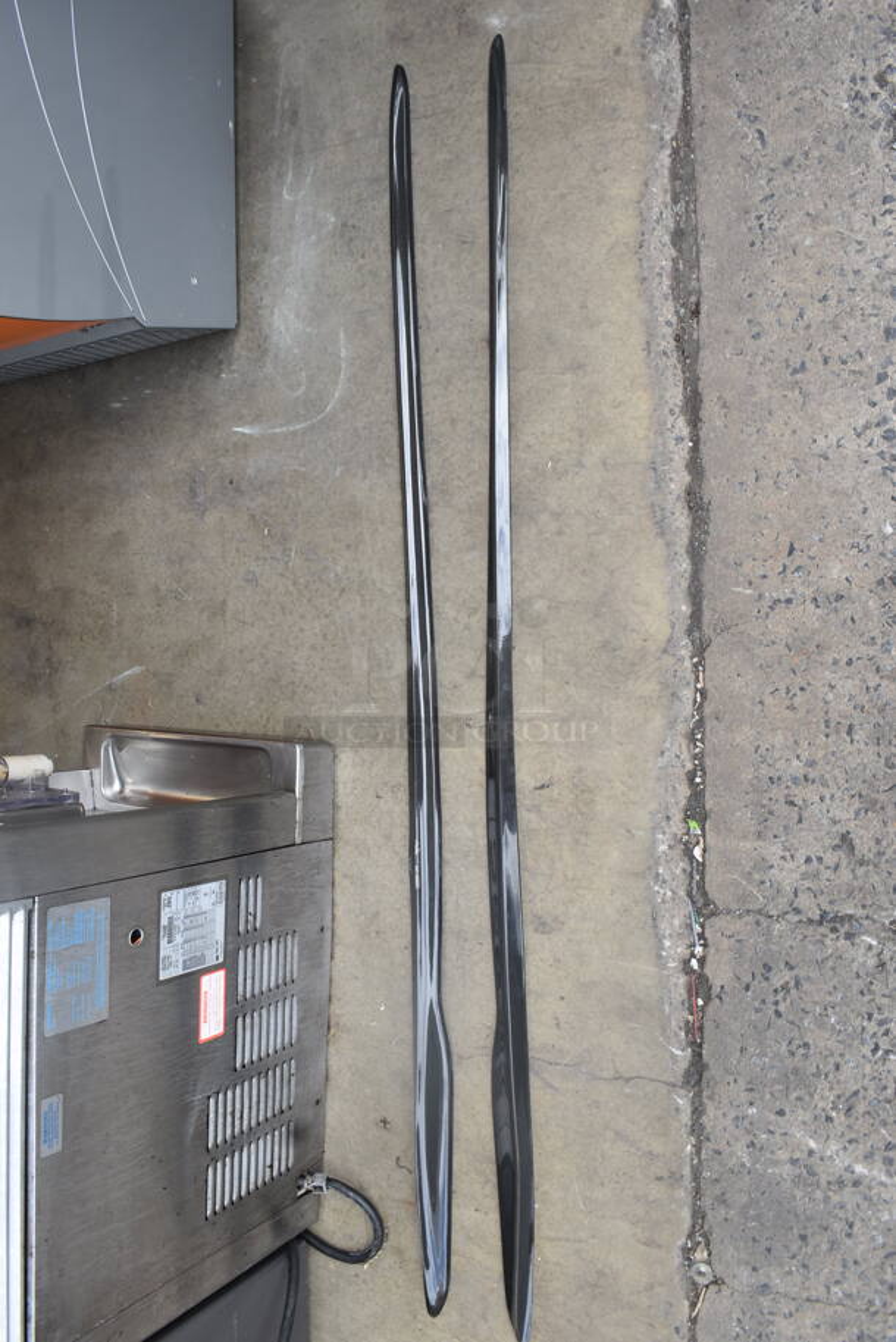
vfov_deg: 61.9
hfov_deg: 43.7
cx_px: 448
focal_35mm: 30
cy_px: 671
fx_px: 1118
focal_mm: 20
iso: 160
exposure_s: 1/60
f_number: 8
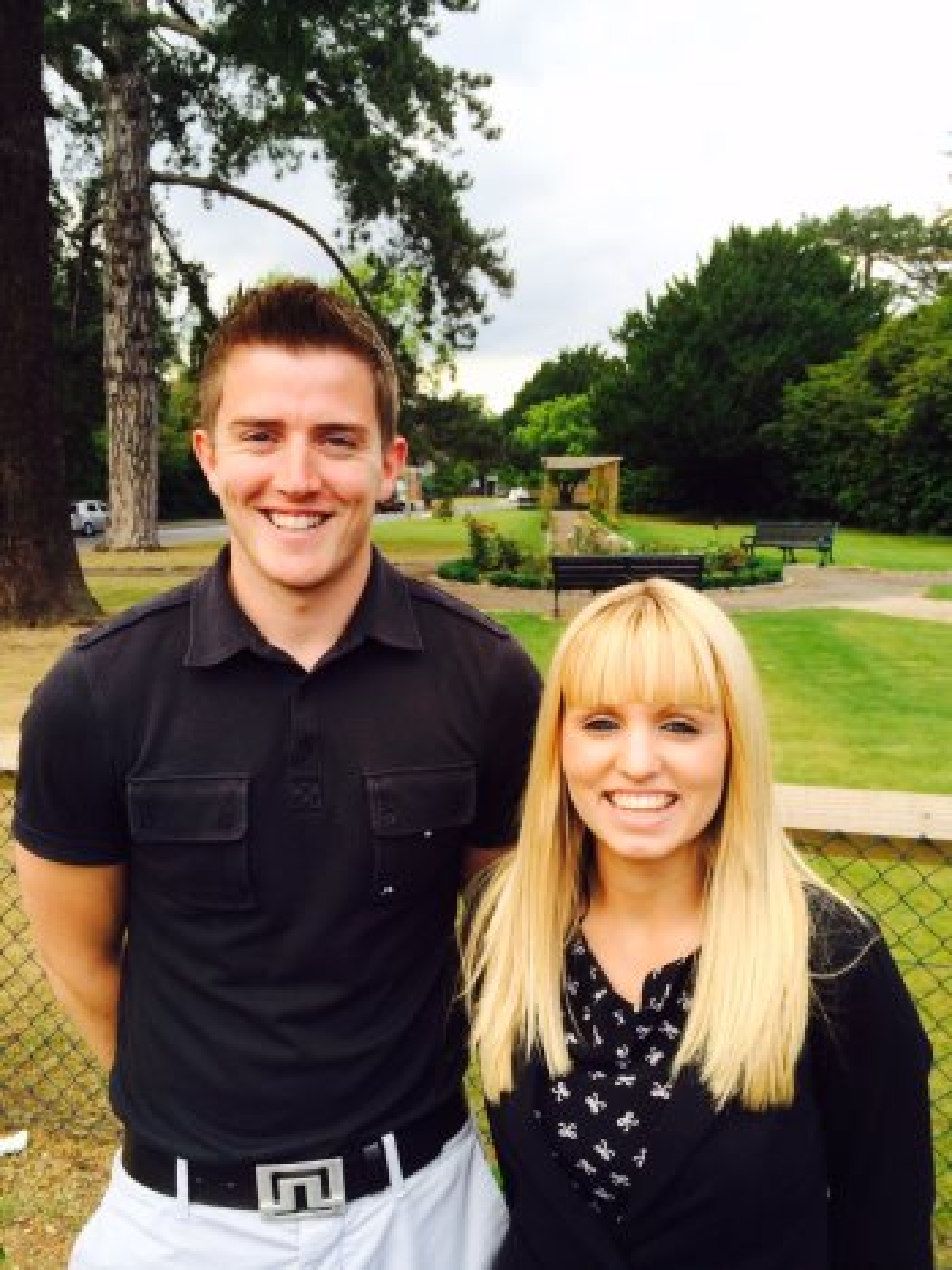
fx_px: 1101
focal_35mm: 30
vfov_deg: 60.0
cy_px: 635
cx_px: 476
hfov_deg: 46.8
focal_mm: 4.12
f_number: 2.2
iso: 32
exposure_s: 1/446
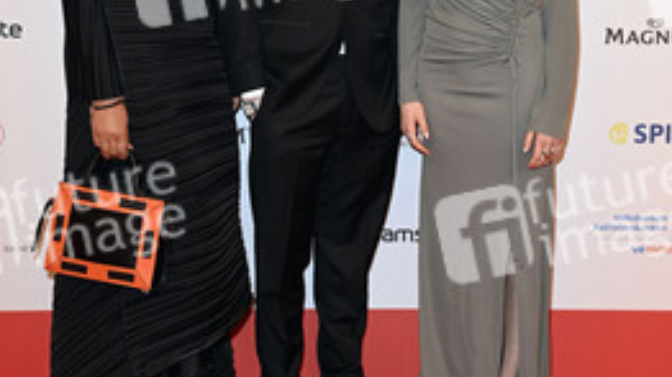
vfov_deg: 15.0
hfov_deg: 26.5
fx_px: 1425
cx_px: 333
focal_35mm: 80
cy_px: 95
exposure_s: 1/200
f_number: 7.1
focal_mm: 50
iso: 640
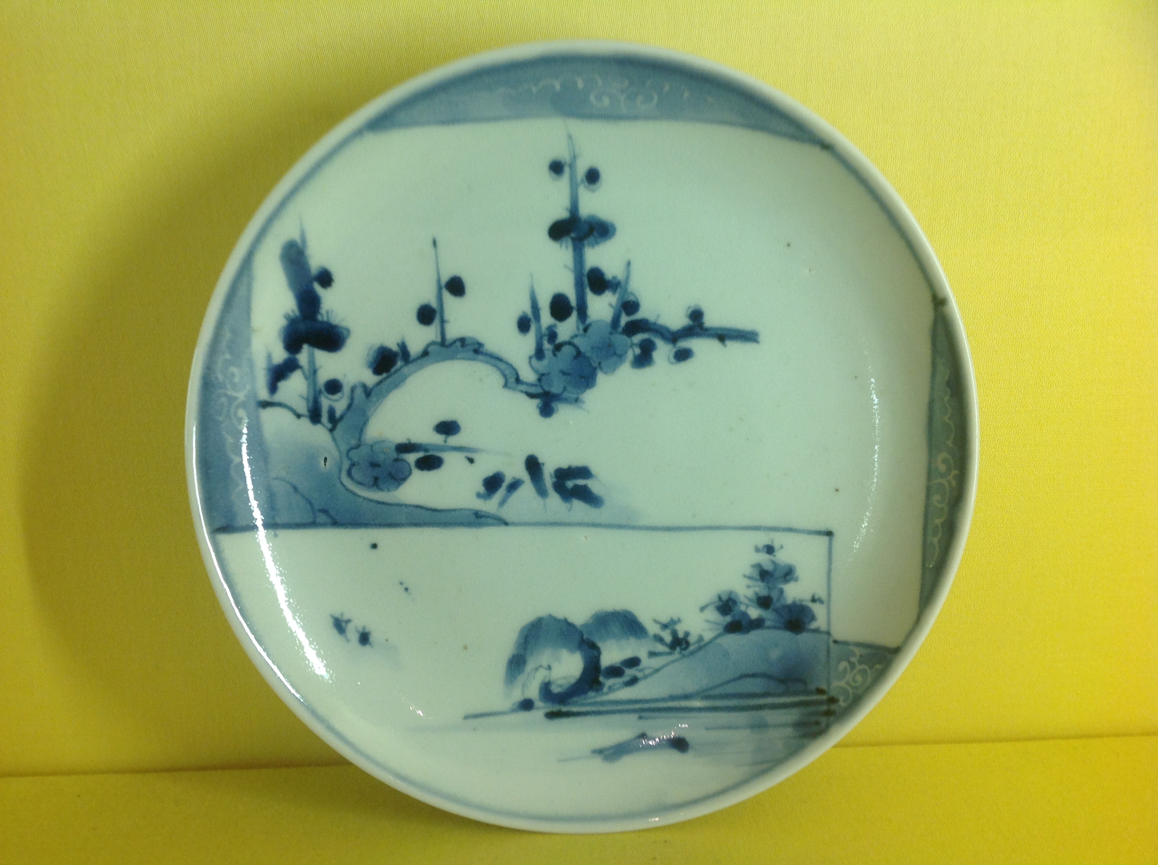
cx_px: 579
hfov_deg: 52.7
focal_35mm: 35
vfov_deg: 40.6
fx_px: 1169
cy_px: 432
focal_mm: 4.28
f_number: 2.4
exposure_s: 1/30
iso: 50
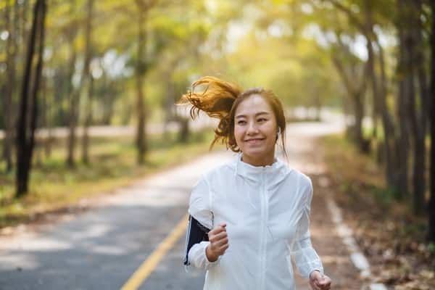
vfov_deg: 16.3
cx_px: 218
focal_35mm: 84
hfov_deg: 24.2
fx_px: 1015
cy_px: 145
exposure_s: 1/6000
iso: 200
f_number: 1.2
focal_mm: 56
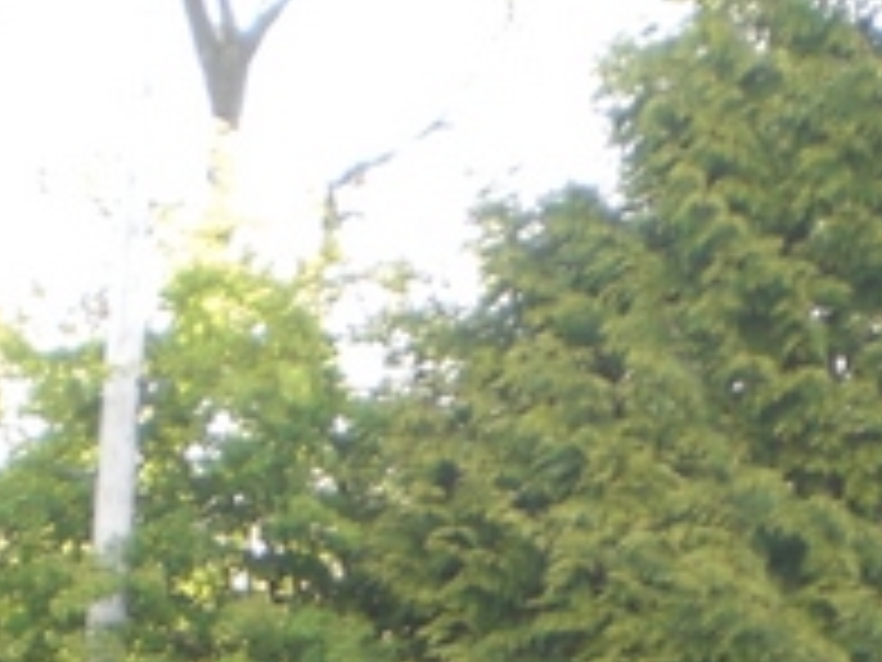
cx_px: 288
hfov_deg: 12.7
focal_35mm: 155
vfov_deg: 9.1
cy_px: 1207
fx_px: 3949
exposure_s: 1/100
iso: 100
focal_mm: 6.3
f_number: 3.1
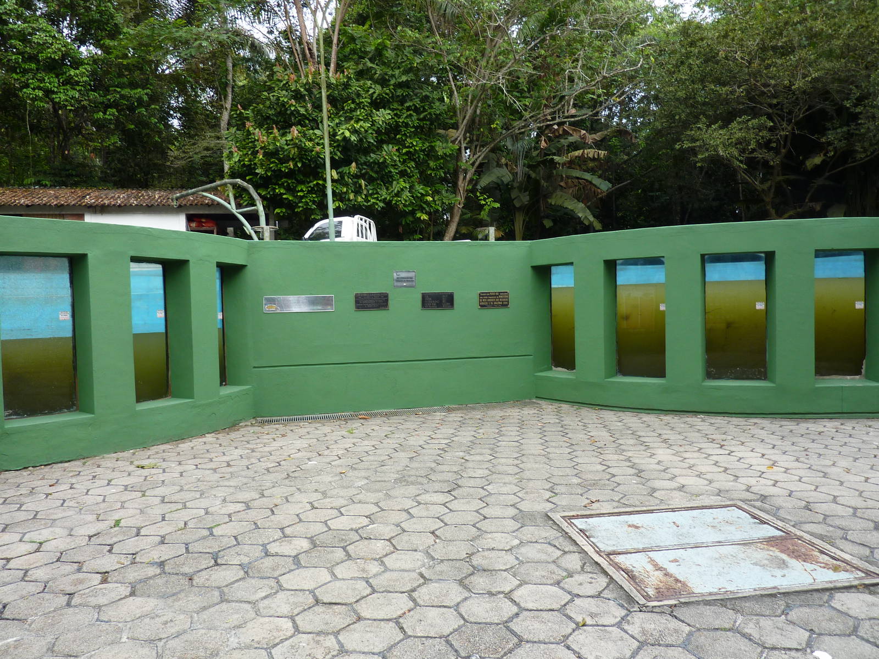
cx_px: 440
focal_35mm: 25
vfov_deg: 54.9
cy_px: 330
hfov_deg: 69.4
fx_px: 635
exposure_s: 1/60
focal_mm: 4.1
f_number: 3.3
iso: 80
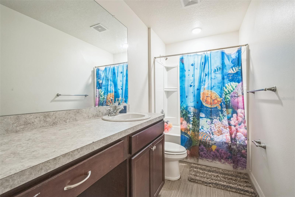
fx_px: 123
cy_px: 98
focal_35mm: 15
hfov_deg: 100.4
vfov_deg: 77.3
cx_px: 148
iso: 500
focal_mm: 10
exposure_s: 1/10
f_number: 8
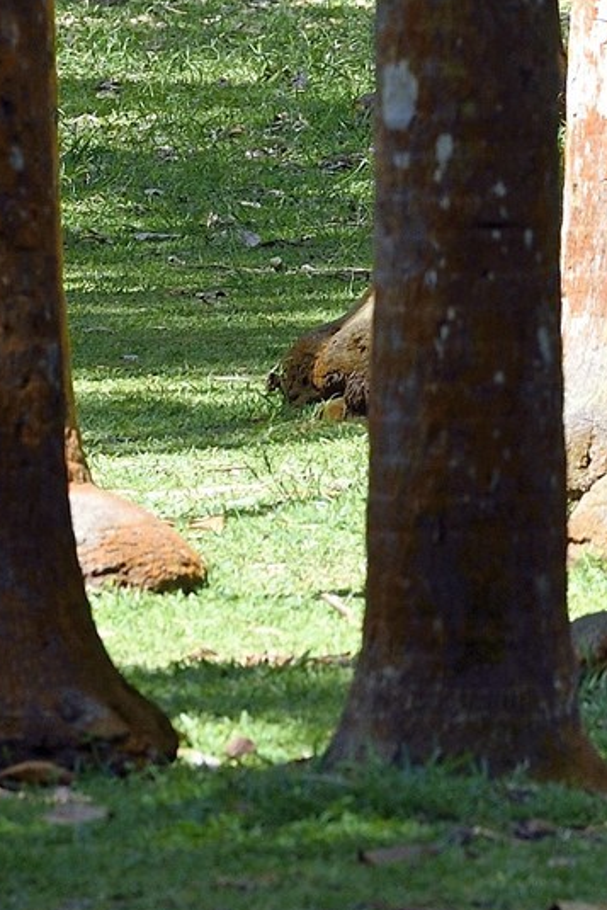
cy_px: -1078
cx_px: 1335
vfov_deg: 2.3
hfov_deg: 1.5
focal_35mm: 897
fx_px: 22670
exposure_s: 1/400
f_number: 8
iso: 400
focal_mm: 200
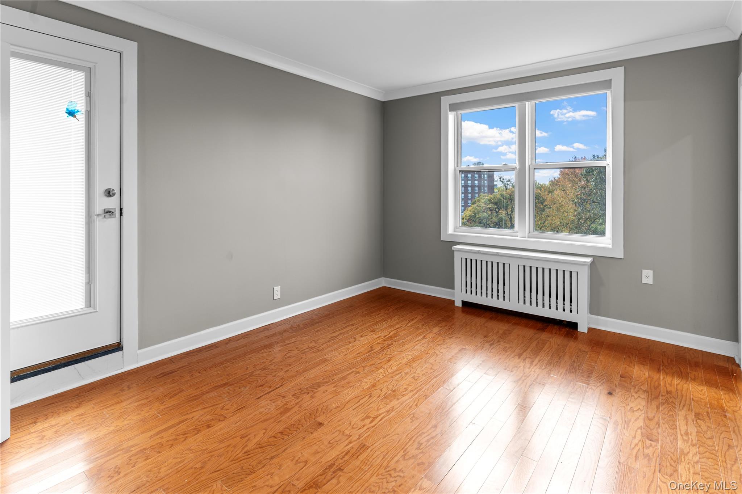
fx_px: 350
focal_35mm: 17
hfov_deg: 93.3
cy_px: 247
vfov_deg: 70.4
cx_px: 371
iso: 125
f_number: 8
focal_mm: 17
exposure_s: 1/4
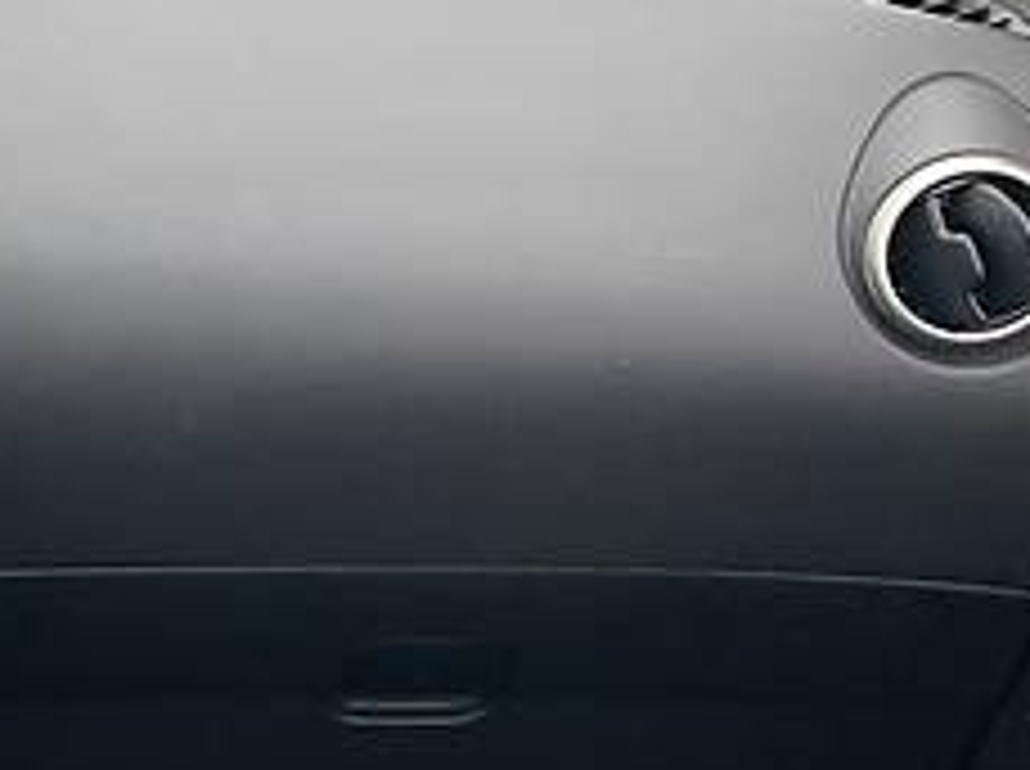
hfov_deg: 19.1
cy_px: 630
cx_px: -486
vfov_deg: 16.1
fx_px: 2703
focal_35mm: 91
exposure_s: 1/121
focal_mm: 4.2
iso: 32
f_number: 1.8
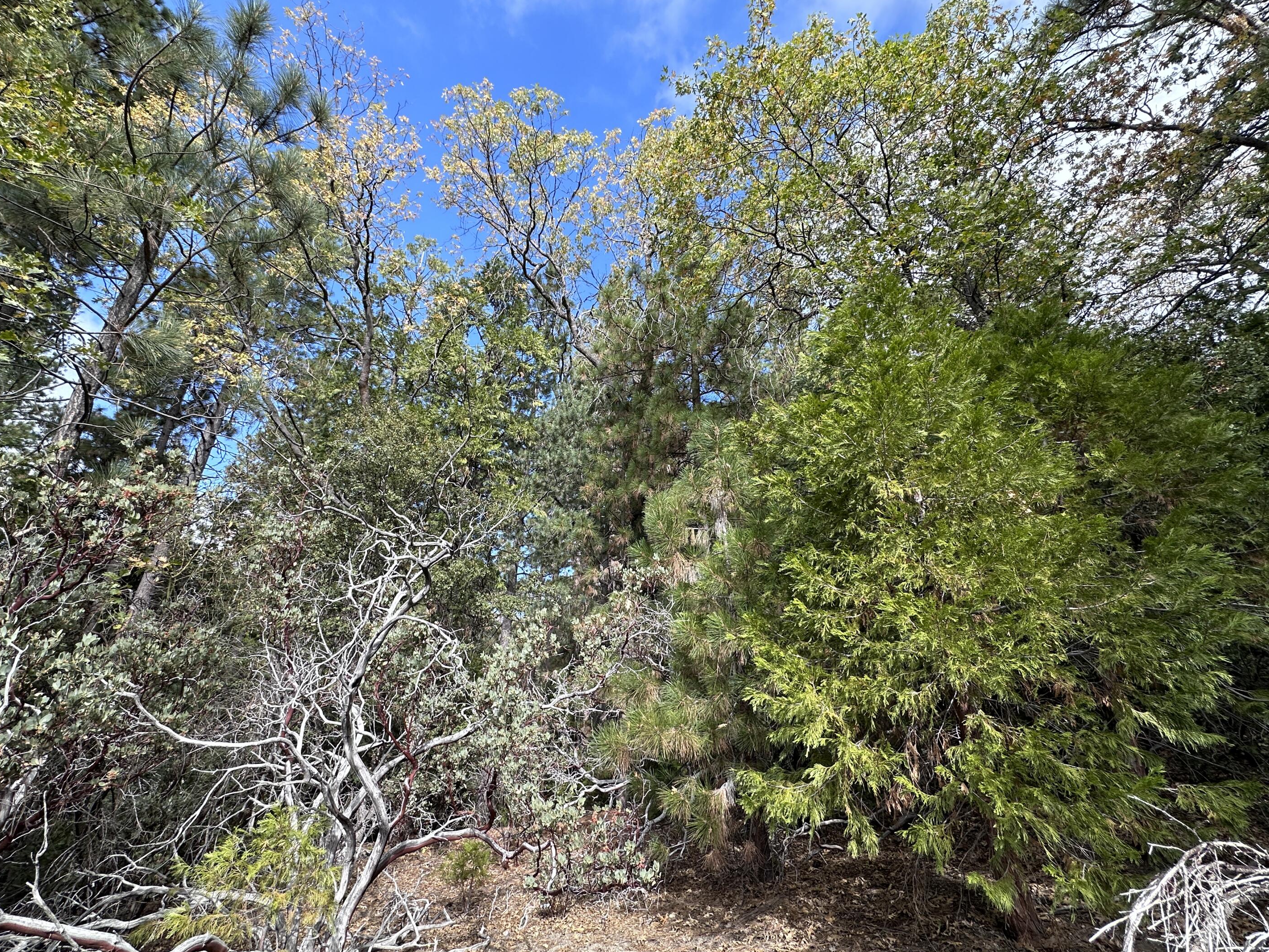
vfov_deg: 81.7
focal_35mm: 15
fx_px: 550
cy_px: 494
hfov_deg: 98.1
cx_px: 610
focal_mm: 2.22
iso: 40
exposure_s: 1/369
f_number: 2.2
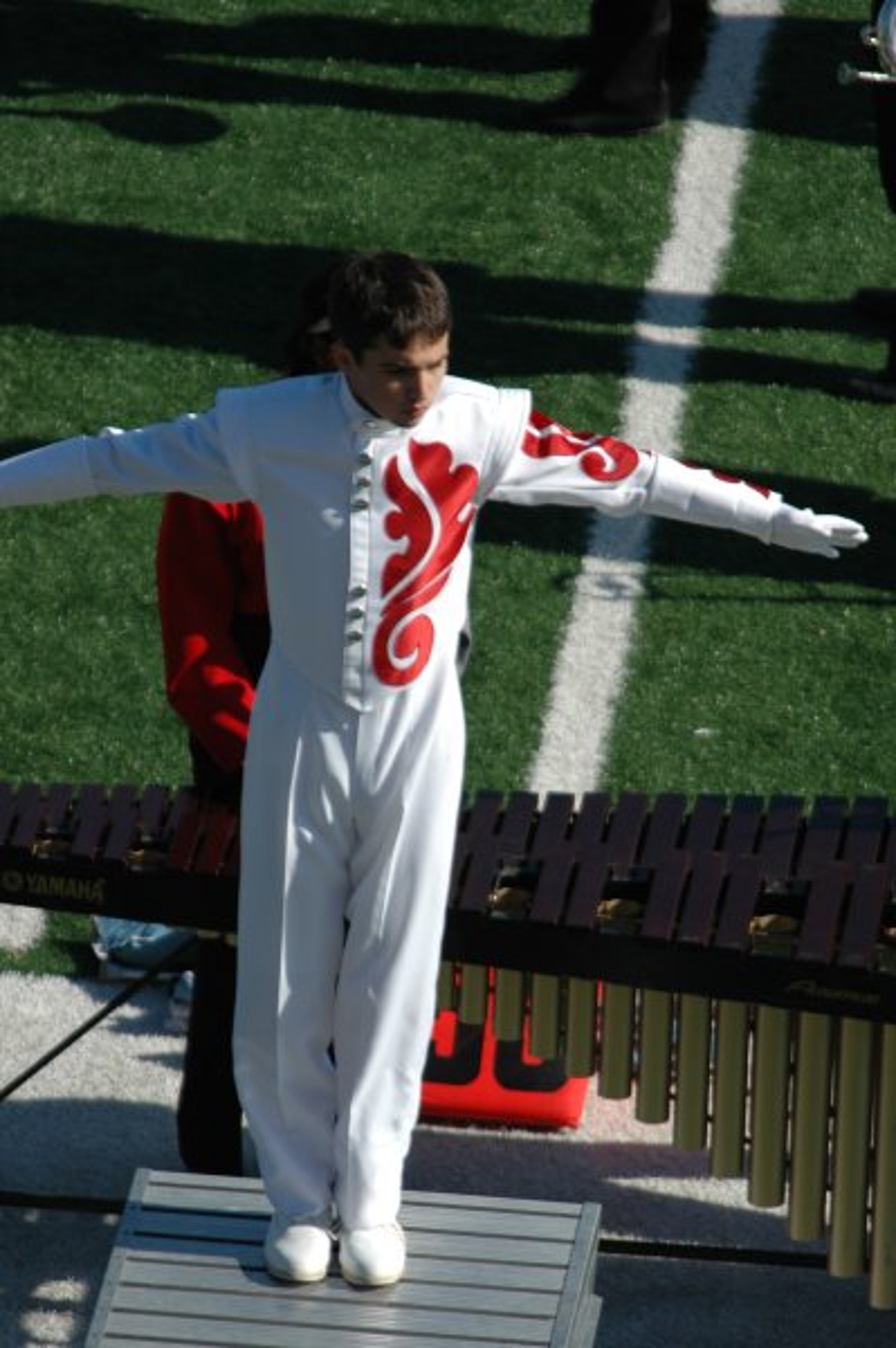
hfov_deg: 2.3
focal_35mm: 600
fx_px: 22437
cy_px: 674
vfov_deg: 3.4
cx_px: 448
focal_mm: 400
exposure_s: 1/1000
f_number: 5.6
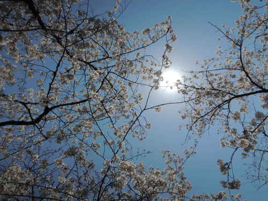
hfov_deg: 71.6
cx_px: 134
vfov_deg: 56.8
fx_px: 186
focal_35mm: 24
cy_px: 100
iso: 100
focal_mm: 4.3
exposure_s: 1/1600
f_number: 5.6
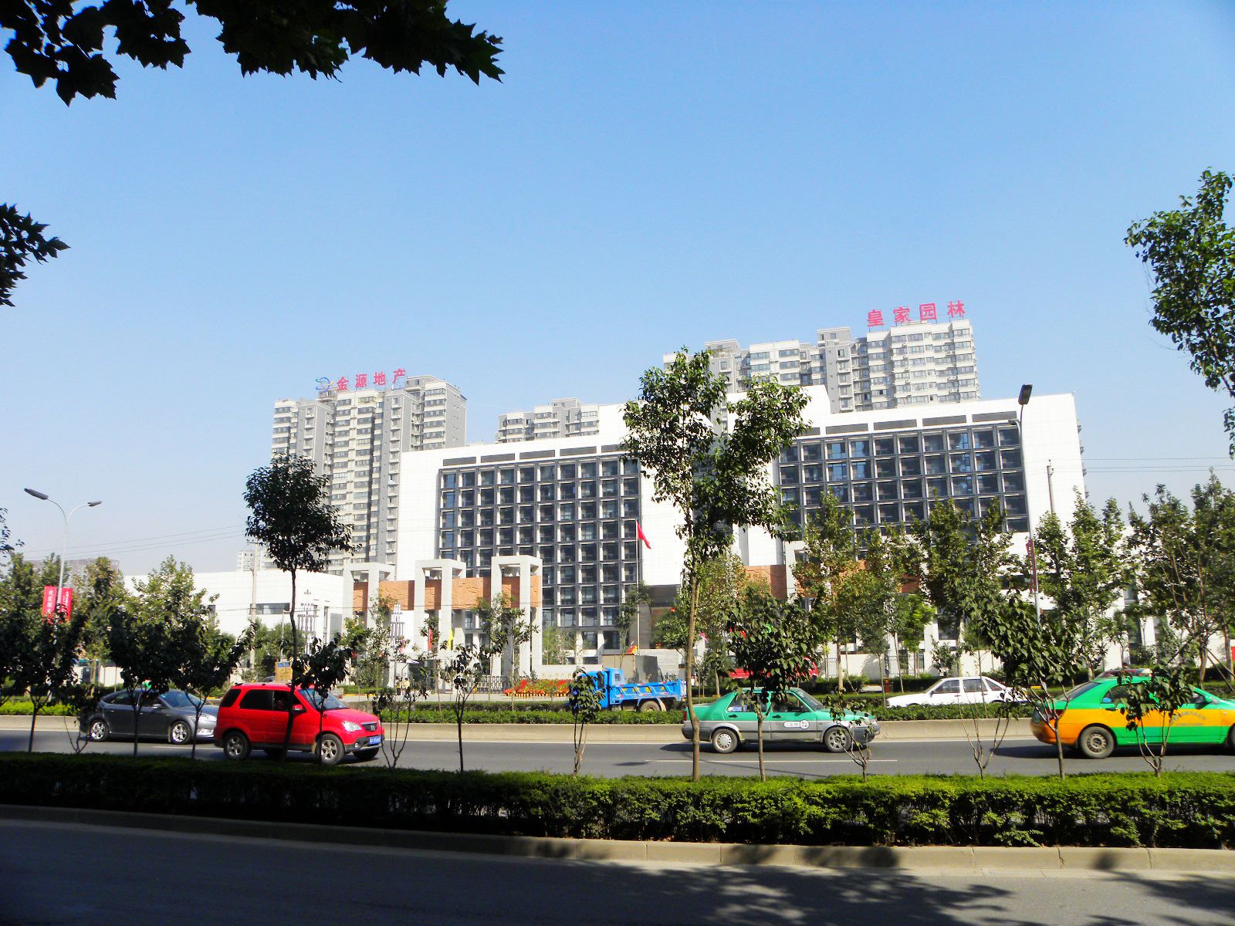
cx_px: 618
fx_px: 928
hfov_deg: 67.3
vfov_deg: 53.1
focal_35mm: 26
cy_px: 463
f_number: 5.6
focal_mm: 4.6
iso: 64
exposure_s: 1/327
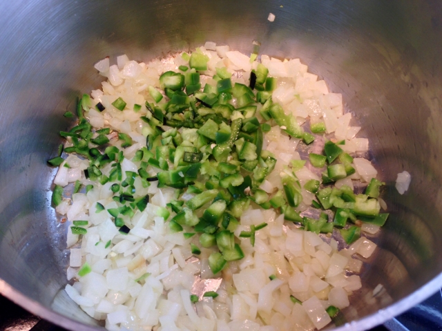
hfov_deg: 55.4
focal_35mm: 33
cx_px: 221
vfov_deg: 42.9
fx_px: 421
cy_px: 166
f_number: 2.4
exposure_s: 1/30
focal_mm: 4.12
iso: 50
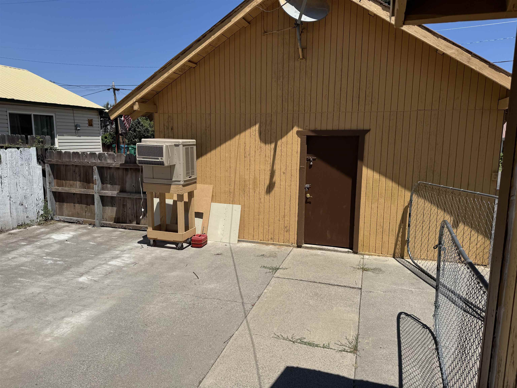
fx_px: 358
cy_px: 194
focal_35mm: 24
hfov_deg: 71.6
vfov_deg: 56.8
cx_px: 258
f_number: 1.78
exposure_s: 1/6410
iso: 80
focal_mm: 6.76
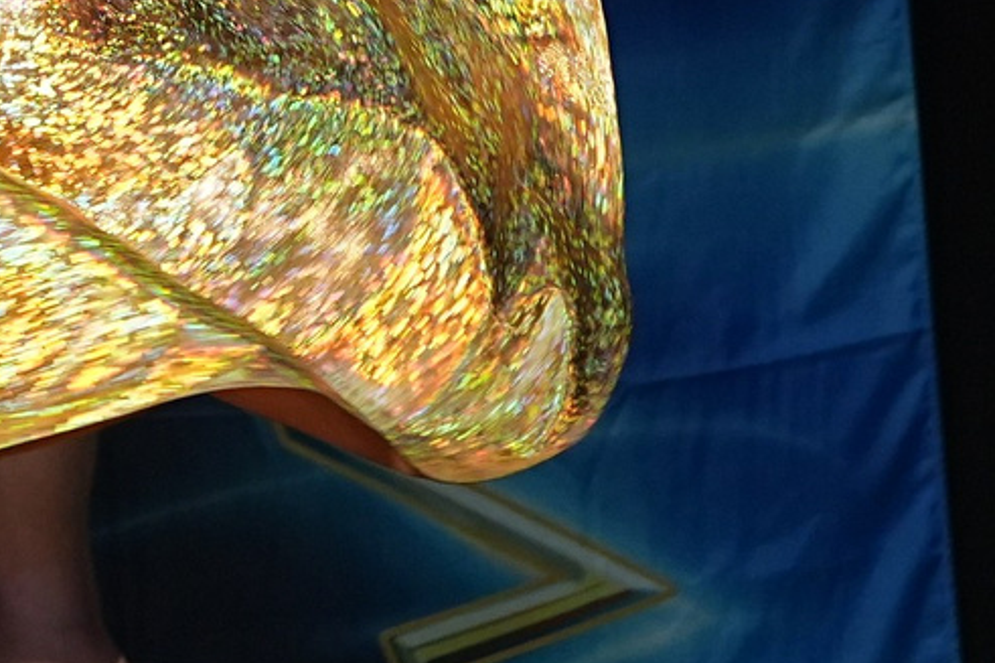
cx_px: -496
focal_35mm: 1017
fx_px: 28098
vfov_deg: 1.4
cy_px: -175
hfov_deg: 2.0
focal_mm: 195
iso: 1250
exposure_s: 1/320
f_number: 2.8
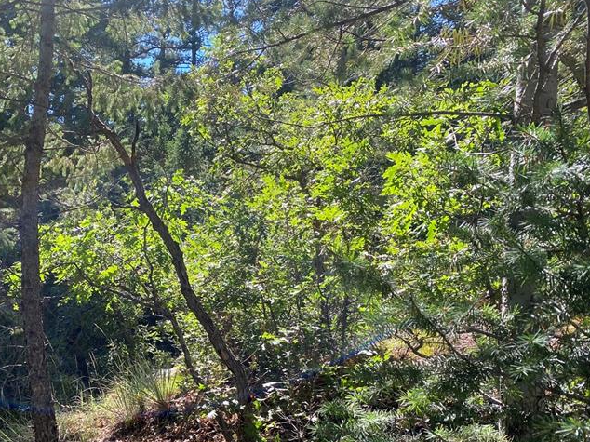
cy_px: 314
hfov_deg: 42.9
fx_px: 716
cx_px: 126
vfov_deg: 33.8
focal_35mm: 42
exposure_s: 1/479
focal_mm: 4.25
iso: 32
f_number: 1.8
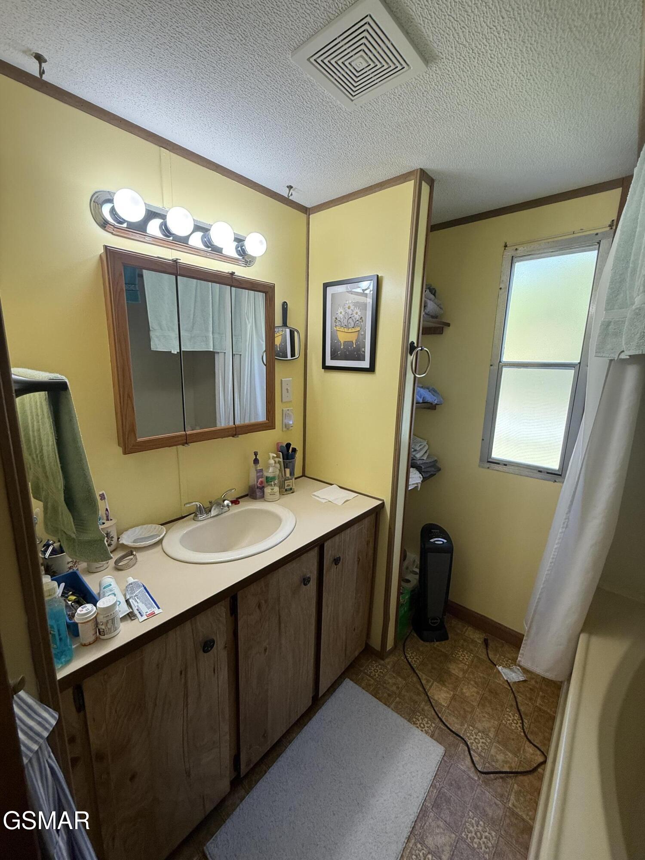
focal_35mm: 14
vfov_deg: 102.1
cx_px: 322
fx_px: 348
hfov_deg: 85.7
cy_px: 430
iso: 160
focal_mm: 2.22
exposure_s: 1/120
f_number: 2.2
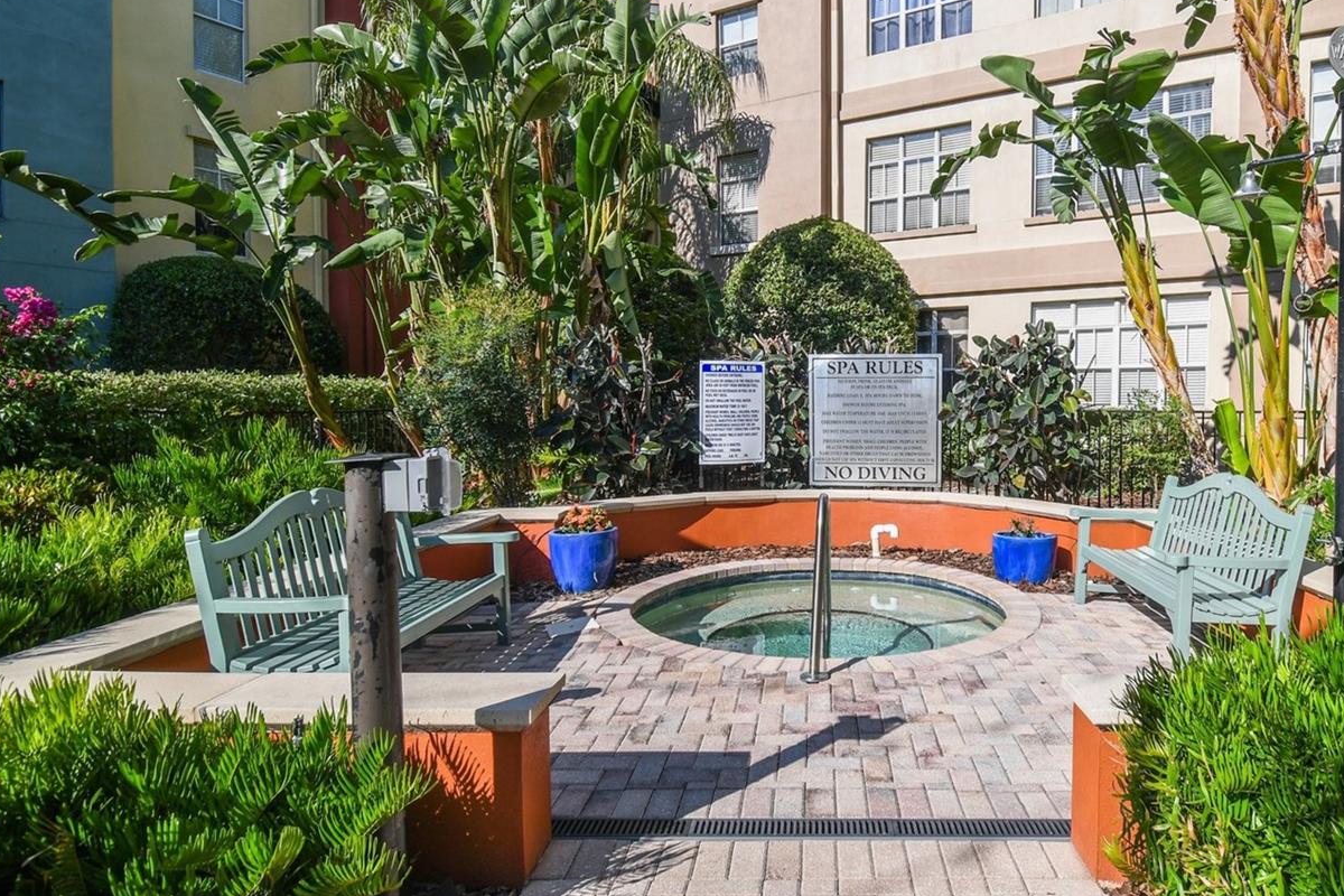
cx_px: 795
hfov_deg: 83.1
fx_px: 747
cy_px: 330
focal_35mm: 20
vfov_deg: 61.0
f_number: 7.1
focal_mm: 10
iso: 125
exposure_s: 1/160
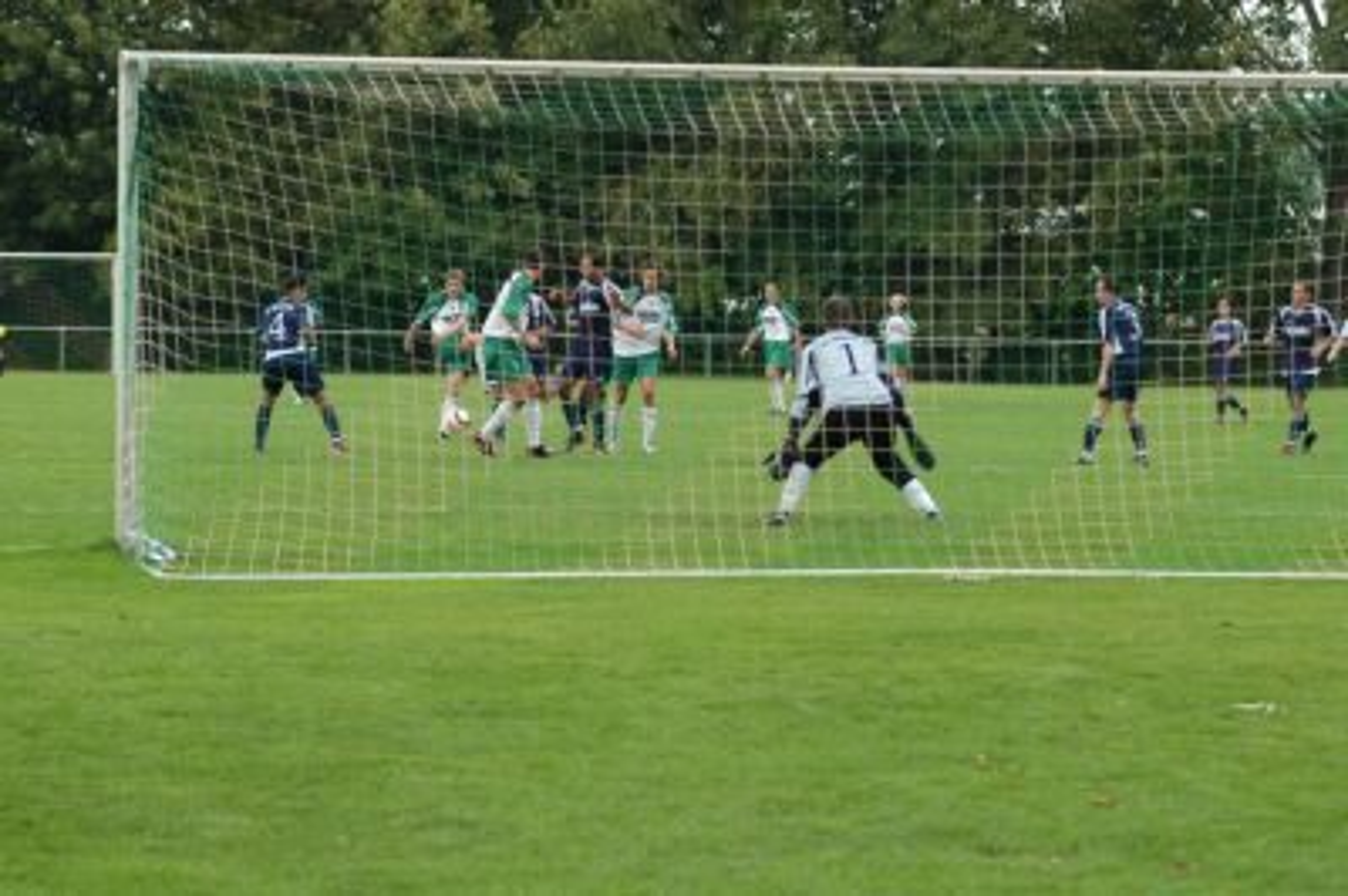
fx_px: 6173
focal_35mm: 165
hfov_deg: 12.5
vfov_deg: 8.3
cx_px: 674
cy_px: 448
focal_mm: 110
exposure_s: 1/250
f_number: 4
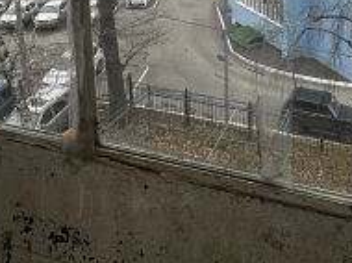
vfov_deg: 28.1
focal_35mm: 46
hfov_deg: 40.9
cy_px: -39
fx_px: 467
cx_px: 226
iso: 50
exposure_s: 1/100
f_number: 2.2
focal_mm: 2.22
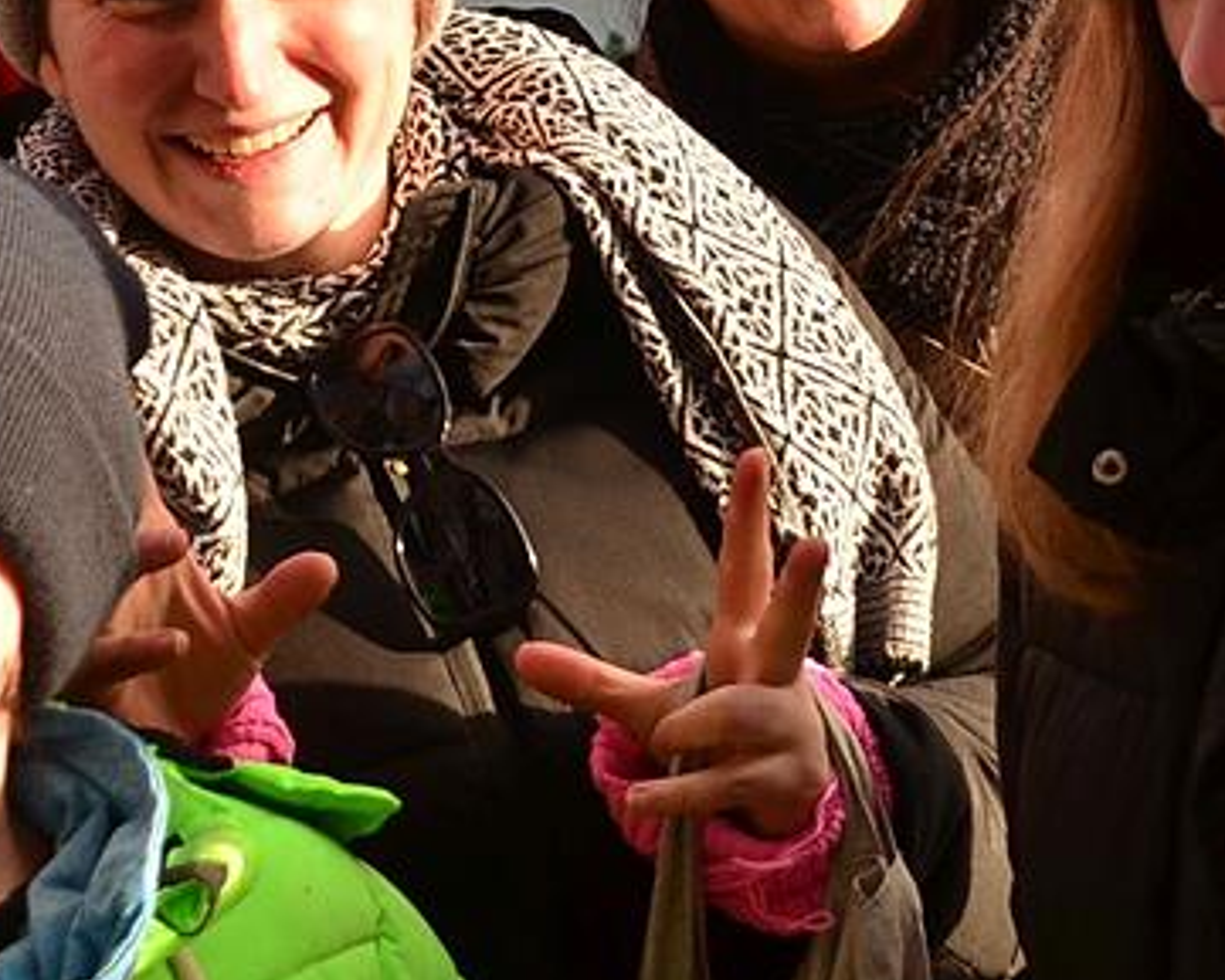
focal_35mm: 113
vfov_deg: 13.6
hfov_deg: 16.9
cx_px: 370
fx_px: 4112
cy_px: 278
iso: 400
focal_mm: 27
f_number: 5.6
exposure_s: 1/1000
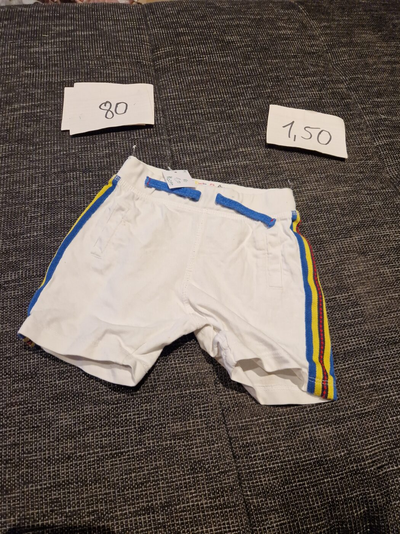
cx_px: 200
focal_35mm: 23
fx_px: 354
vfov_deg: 73.9
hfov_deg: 58.9
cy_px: 267
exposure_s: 1/100
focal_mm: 5.4
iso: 50
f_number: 1.8
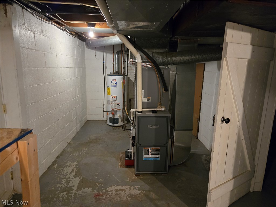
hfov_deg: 73.9
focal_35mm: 23
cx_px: 138
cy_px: 104
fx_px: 183
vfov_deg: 58.9
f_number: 1.8
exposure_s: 1/60
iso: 1000
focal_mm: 5.4
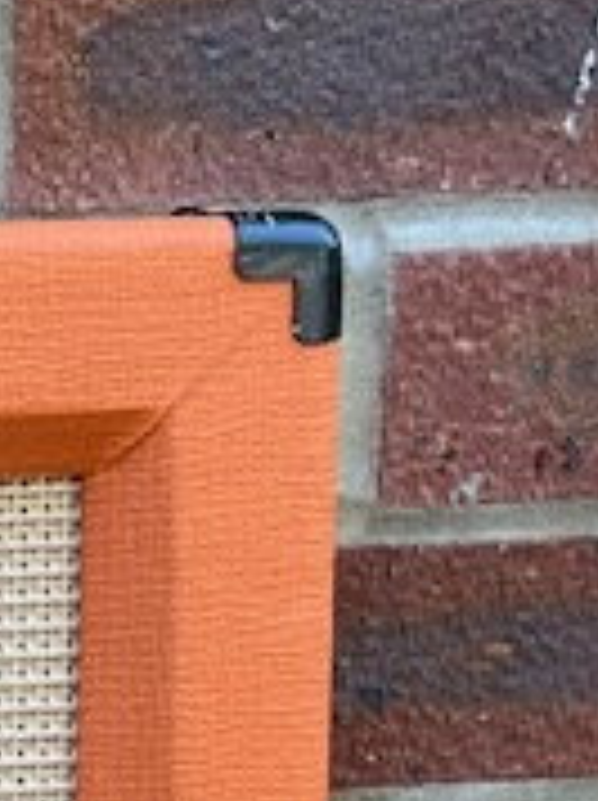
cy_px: 1084
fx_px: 4318
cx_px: -1232
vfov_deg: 10.3
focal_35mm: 187
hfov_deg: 7.0
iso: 40
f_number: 1.5
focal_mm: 5.7
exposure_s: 1/160
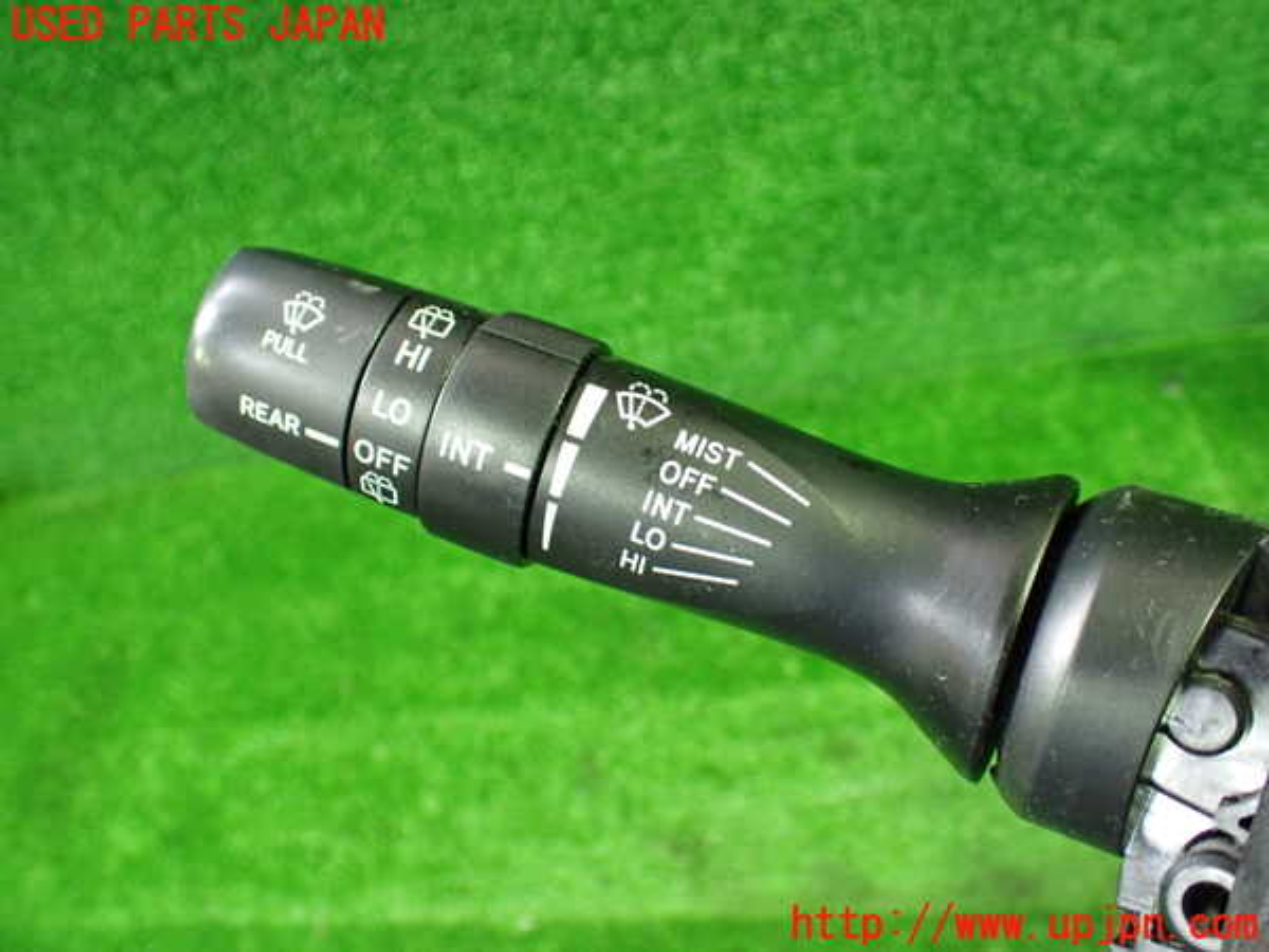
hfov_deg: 60.0
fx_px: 1100
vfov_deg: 46.8
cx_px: 634
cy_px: 476
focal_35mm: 30
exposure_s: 1/30
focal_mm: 5.4
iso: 800
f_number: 2.3
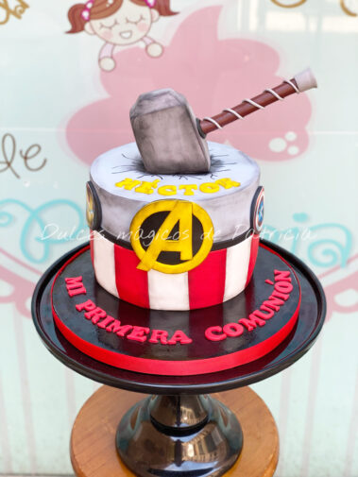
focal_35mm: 52
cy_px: 238
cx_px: 179
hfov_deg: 28.0
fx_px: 717
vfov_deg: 36.8
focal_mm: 6
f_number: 2
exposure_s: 1/122
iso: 32
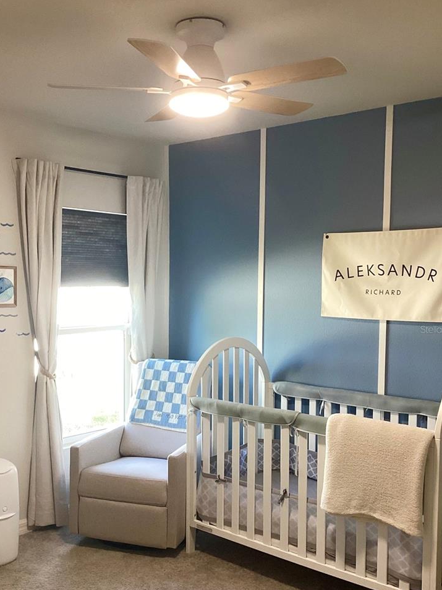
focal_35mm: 39
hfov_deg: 36.7
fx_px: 664
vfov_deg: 47.8
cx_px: 186
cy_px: 329
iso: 100
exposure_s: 1/60
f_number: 2.4
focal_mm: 3.3
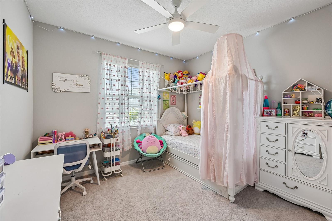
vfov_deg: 81.2
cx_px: 166
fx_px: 129
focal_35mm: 14
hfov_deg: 104.3
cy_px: 110
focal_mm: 14
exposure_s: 1/25
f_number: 8
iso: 400
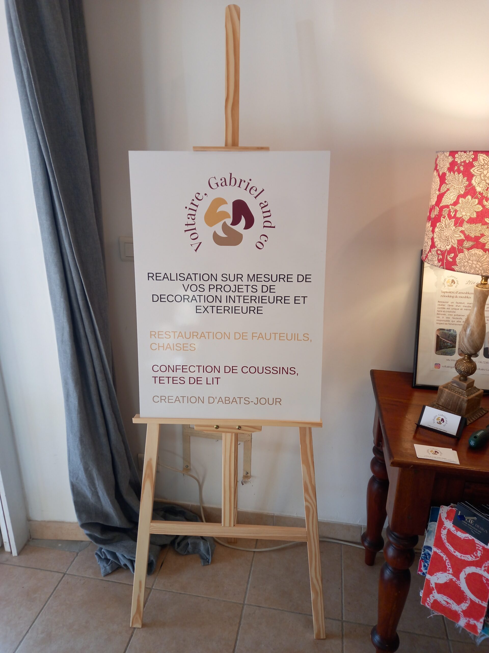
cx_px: 244
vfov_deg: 69.4
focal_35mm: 25
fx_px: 471
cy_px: 326
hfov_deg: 54.9
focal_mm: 4.6
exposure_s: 1/50
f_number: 2
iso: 64
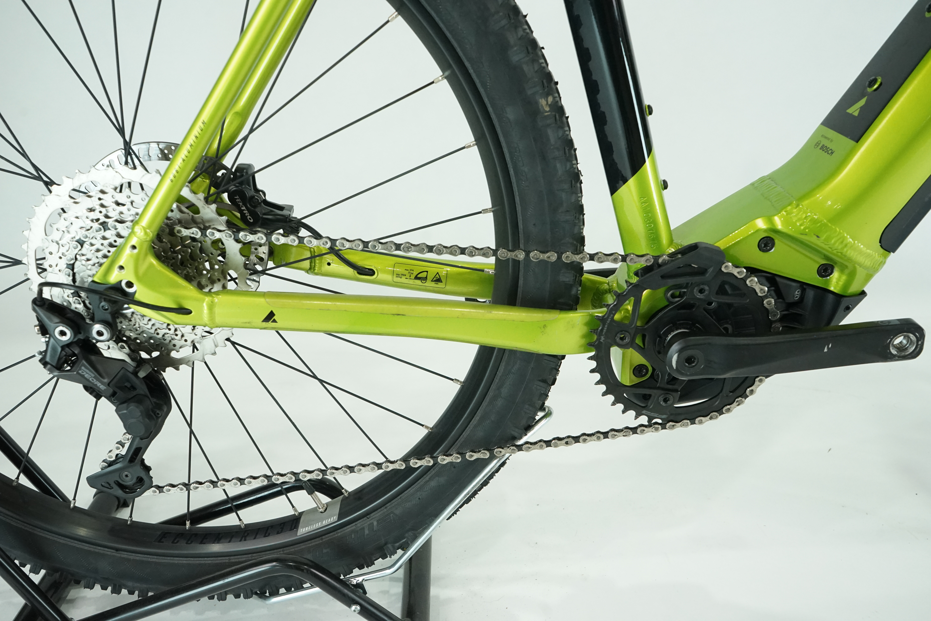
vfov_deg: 45.0
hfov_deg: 63.7
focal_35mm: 29
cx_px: 466
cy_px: 310
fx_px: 750
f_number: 8
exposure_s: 1/200
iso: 3200
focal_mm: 29
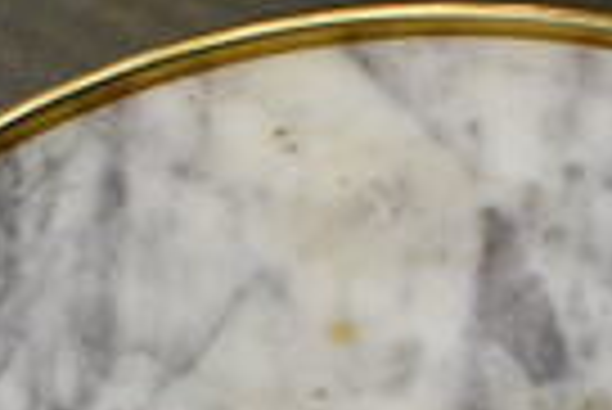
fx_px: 2059
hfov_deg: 16.9
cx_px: 410
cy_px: 802
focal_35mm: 121
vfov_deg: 10.5
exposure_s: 1/160
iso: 6400
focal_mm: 18
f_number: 6.3
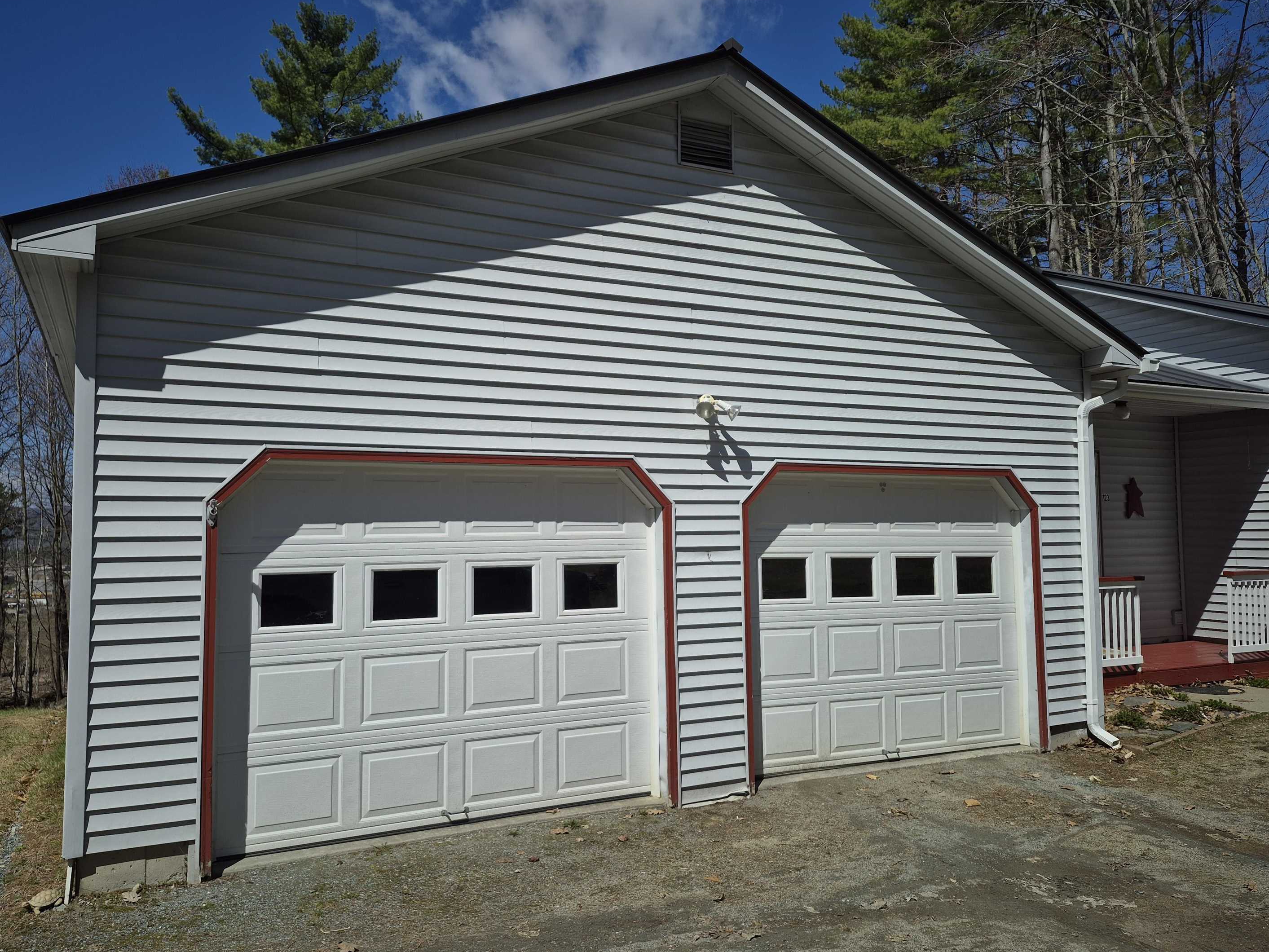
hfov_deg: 69.3
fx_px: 917
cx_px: 582
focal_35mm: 25
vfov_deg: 54.9
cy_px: 467
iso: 25
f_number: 1.8
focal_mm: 5.4
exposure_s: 1/2880
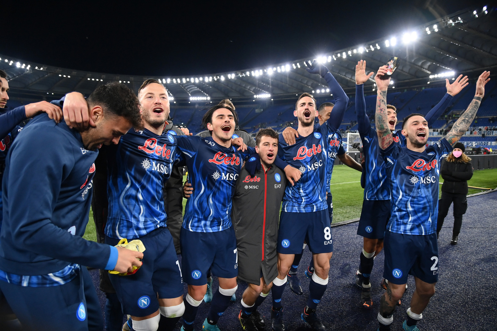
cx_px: 248
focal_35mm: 24
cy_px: 166
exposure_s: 1/1000
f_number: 4
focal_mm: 24
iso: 4000
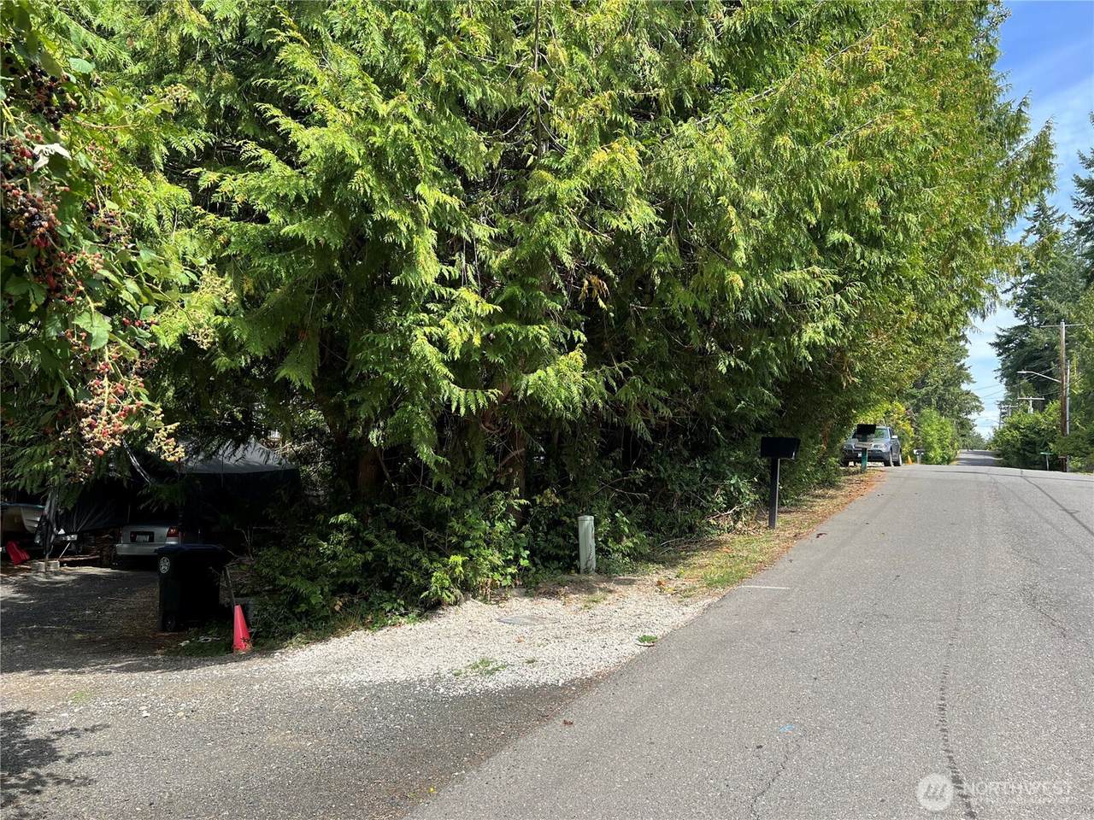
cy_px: 410
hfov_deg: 67.3
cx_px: 547
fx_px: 822
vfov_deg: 53.1
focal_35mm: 26
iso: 50
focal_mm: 5.7
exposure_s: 1/1266
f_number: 1.5
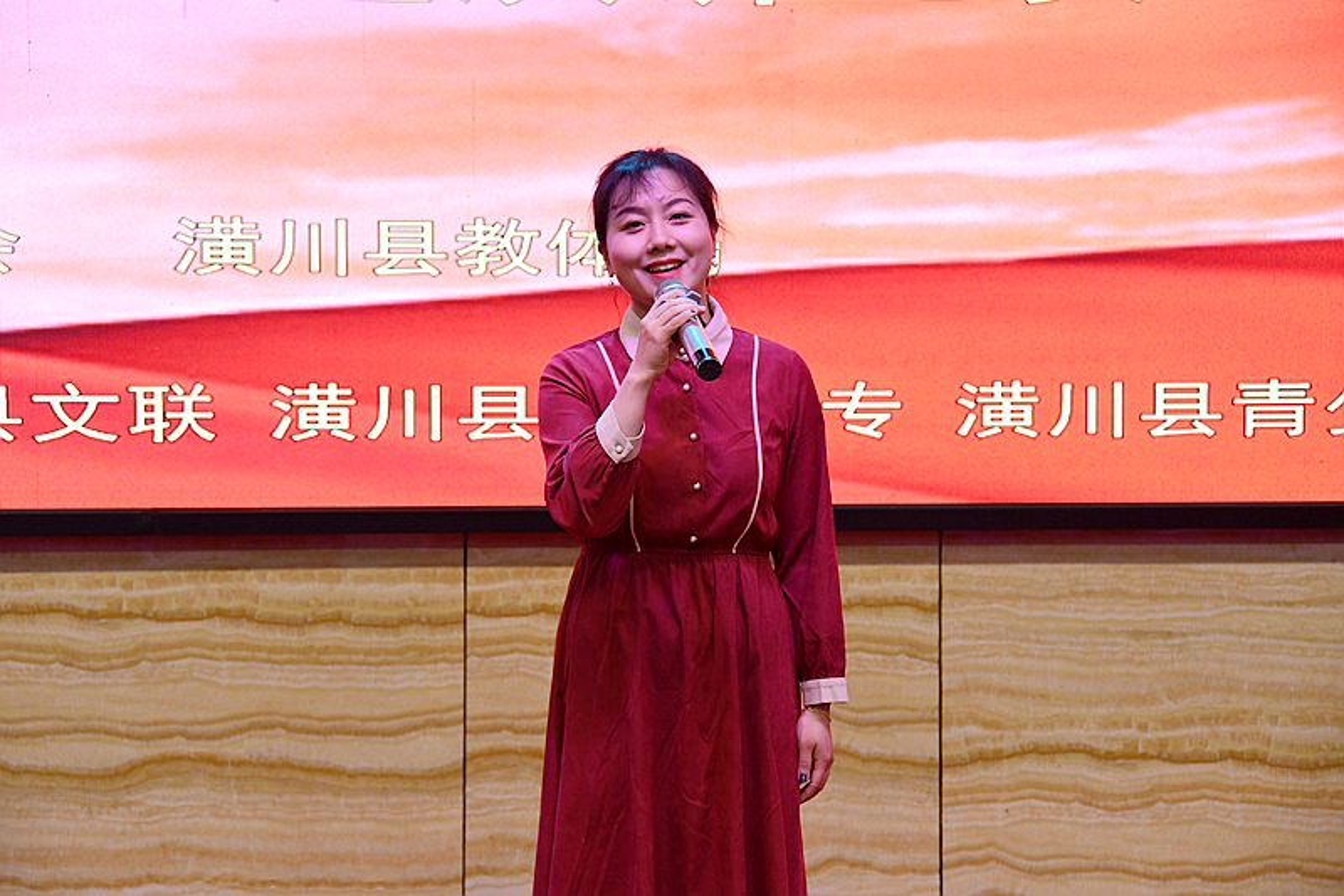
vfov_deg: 11.1
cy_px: 448
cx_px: 672
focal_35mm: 123
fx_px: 4591
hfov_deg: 16.7
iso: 2000
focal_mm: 82
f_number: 6.3
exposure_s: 1/160
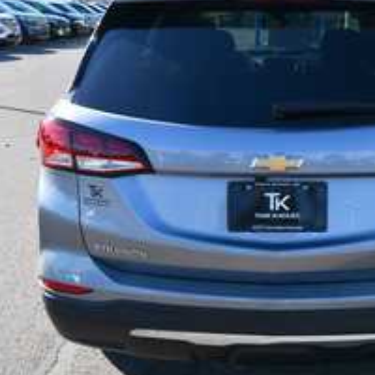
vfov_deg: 33.4
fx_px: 625
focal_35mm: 51
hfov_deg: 32.9
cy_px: 190
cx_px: 270
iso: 200
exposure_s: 1/250
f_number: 8
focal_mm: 20
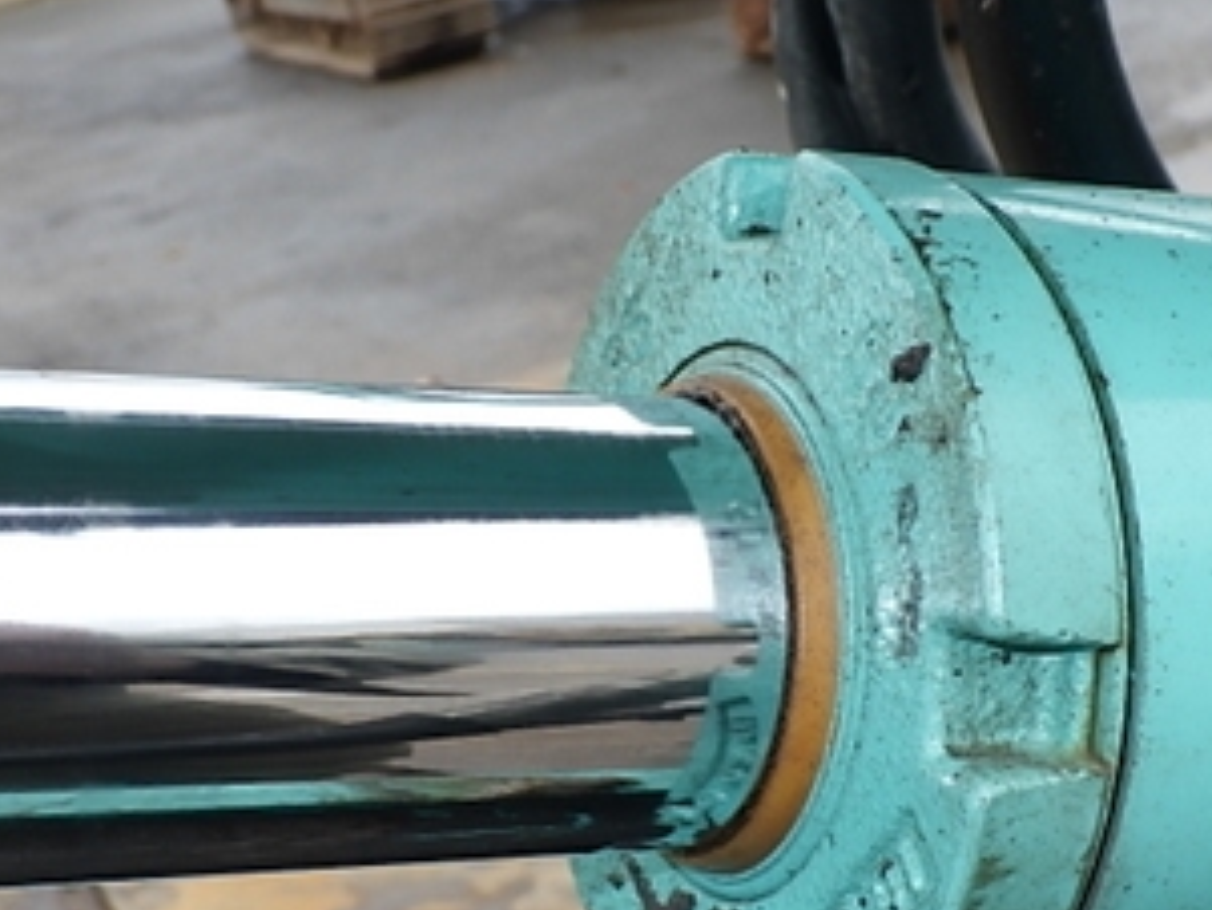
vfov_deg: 21.8
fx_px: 2347
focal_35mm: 67
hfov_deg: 28.9
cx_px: 693
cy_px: 624
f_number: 4.2
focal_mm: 7.5
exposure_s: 1/250
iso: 125
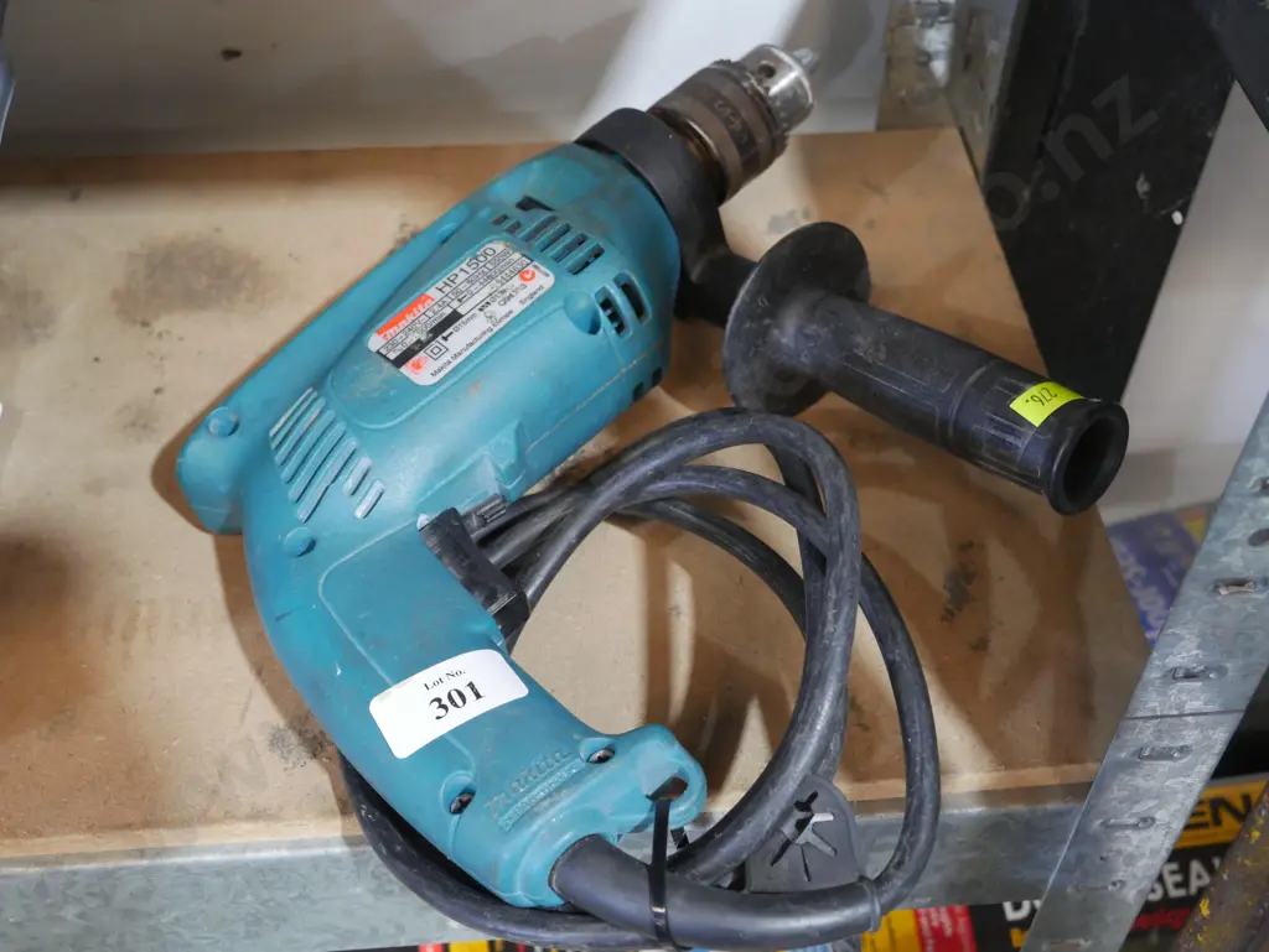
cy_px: 476
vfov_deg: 30.3
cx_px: 634
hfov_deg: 39.6
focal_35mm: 48
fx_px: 1760
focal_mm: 24
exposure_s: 1/60
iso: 2000
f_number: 5.2
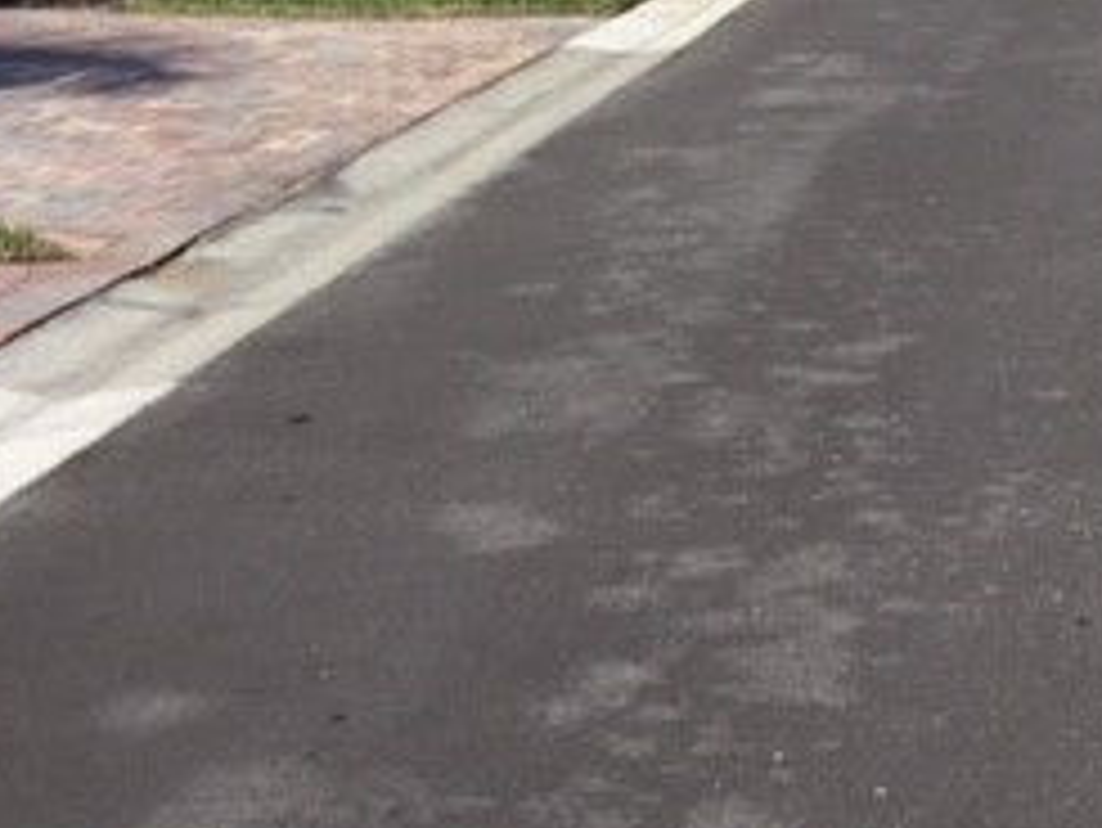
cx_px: 949
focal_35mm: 81
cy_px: -40
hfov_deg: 23.6
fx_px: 2580
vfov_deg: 17.7
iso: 25
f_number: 2.4
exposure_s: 1/1481
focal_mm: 3.3
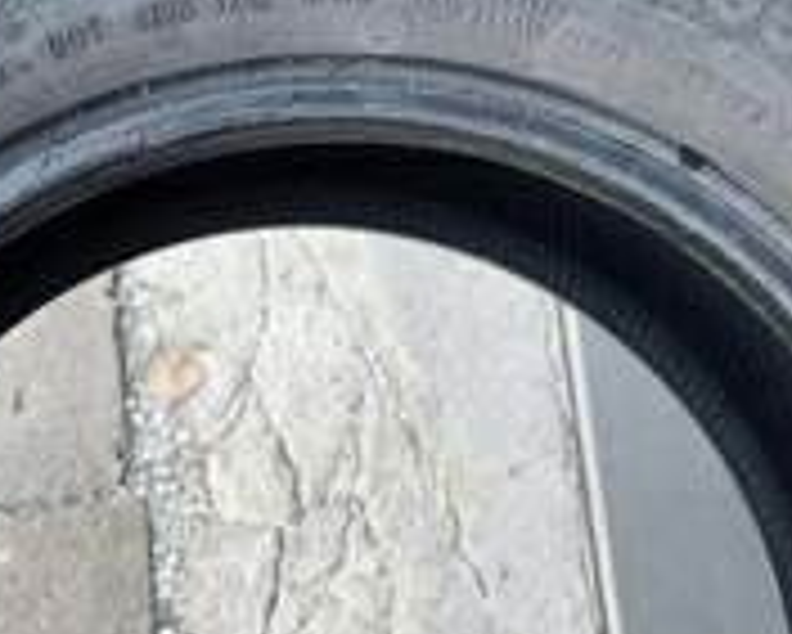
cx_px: 297
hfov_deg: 31.3
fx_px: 1407
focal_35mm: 60
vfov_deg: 25.4
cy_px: 387
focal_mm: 6.86
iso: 200
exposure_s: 1/121
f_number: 1.78
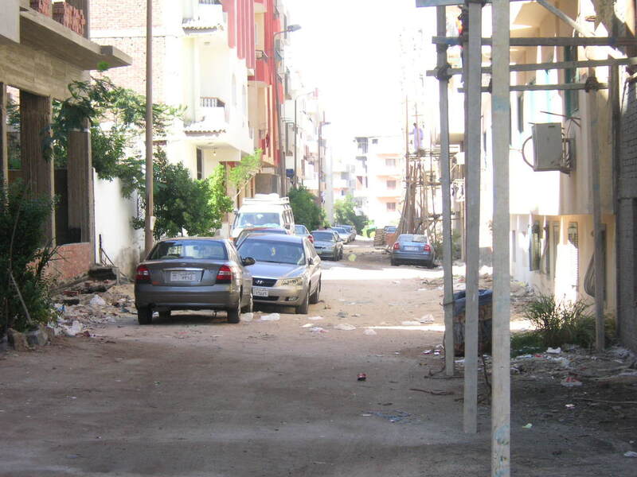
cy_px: 238
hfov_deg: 22.5
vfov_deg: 17.0
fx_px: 1601
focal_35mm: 87
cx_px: 318
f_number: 4.7
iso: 50
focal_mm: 14.4
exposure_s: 1/90
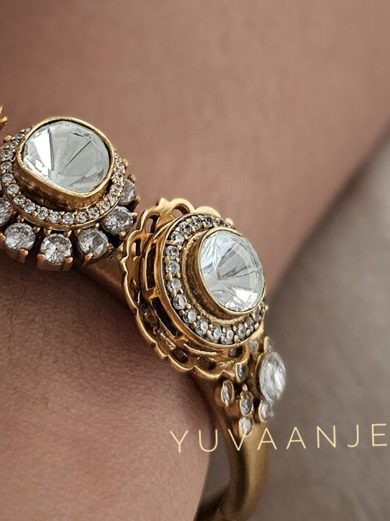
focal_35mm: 81
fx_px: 1217
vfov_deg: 23.5
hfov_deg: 18.2
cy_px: 49
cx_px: 191
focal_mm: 6.3
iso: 400
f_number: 1.7
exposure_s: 1/100
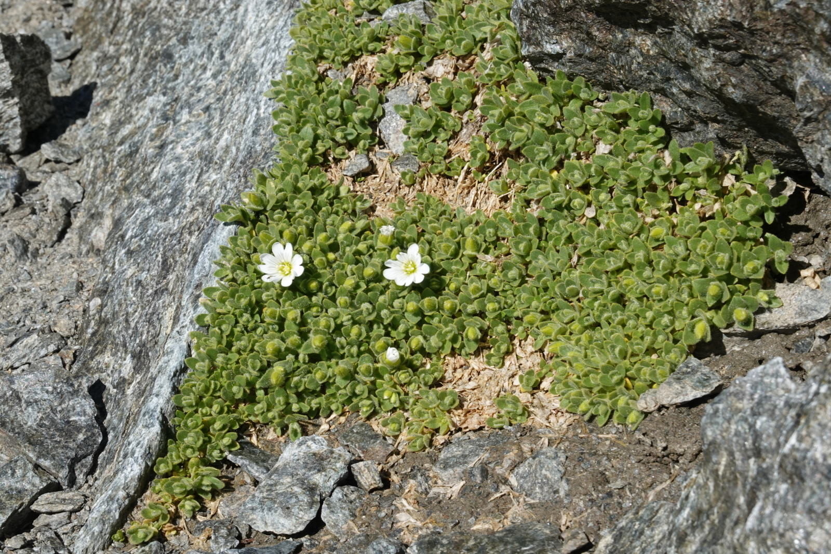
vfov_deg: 13.4
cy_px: 277
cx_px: 416
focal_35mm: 102
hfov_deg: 20.0
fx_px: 2355
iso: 125
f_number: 11
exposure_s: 1/160
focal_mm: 37.41
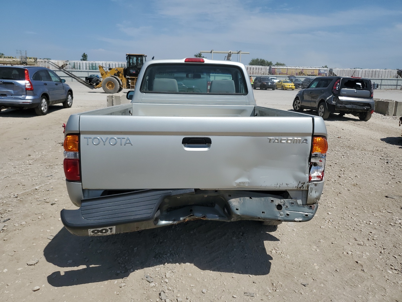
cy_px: 151
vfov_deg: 53.1
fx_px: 302
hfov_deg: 67.3
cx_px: 201
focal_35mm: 26
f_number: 1.5
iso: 50
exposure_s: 1/10000
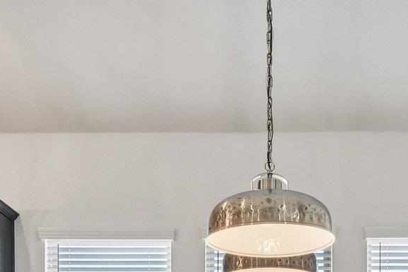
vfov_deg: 22.1
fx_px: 600
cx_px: 272
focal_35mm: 53
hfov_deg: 37.1
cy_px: 379
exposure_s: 1/30
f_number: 8
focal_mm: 10
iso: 400
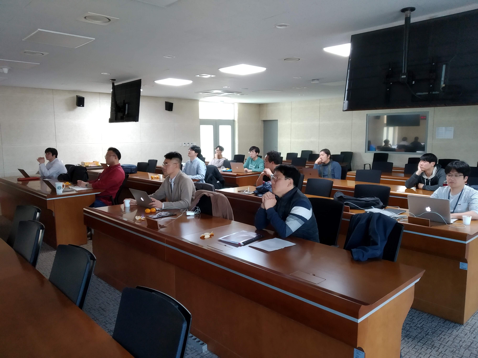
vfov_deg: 53.1
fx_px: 359
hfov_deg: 67.3
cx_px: 239
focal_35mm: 26
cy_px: 179
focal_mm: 3.82
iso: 400
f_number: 2.2
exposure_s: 1/20
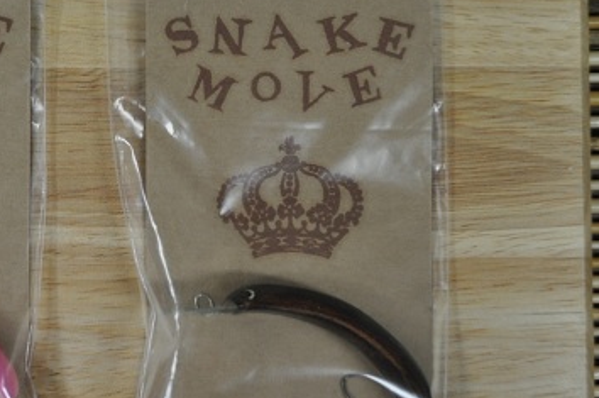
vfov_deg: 22.5
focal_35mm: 60
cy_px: 176
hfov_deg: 32.1
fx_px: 997
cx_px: 80
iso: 800
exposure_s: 1/60
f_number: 5
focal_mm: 22
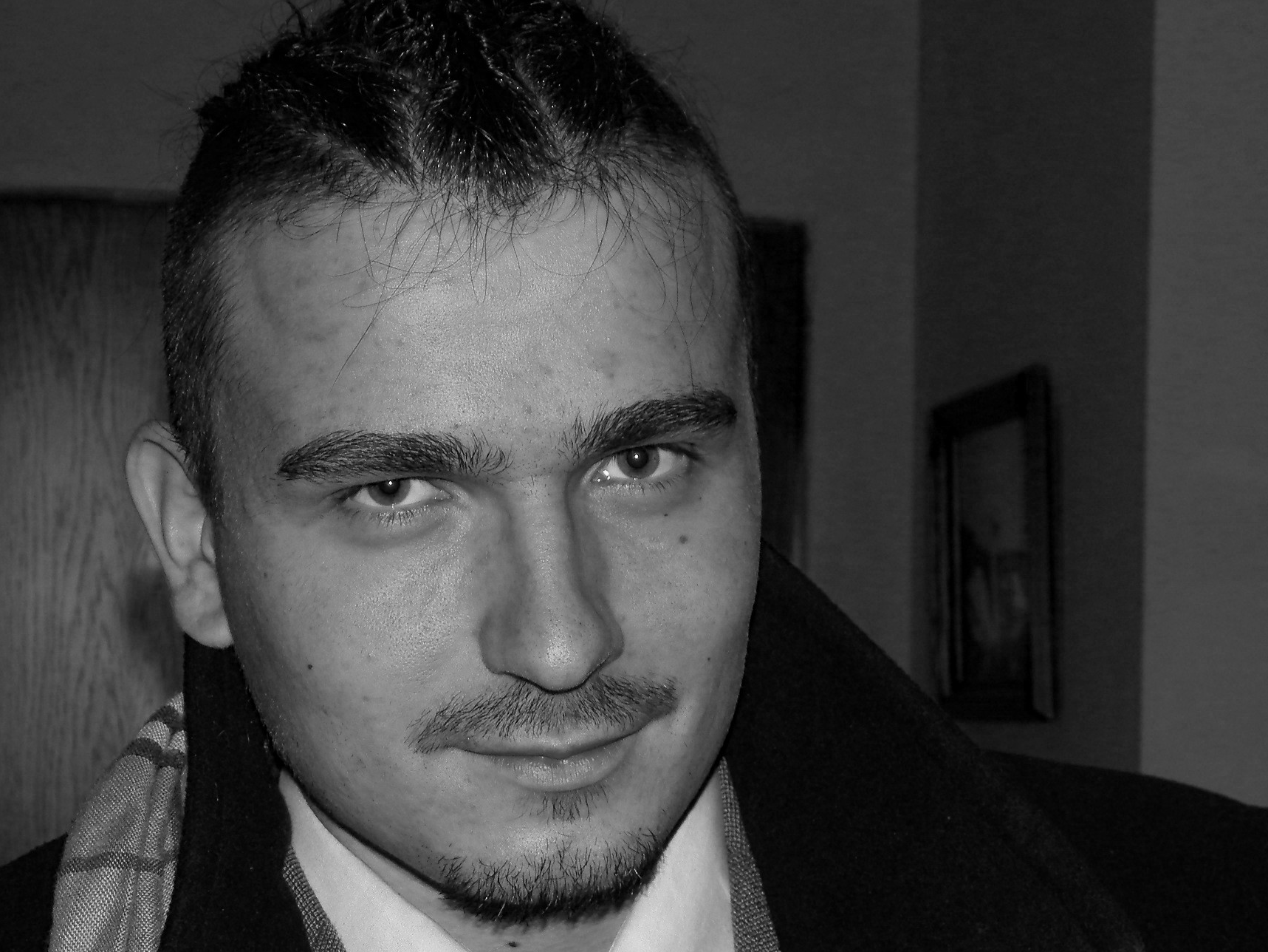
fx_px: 3004
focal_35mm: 82
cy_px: 599
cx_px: 681
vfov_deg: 18.0
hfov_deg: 23.8
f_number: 3.8
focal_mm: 9.9
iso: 100
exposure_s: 1/40
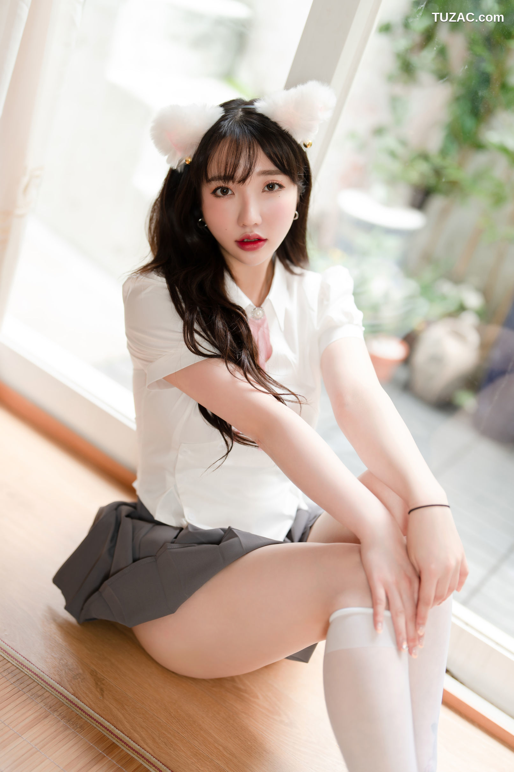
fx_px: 1071
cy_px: 386
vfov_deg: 39.6
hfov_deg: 27.0
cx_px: 257
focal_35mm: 50
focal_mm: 50
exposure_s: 1/200
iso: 80
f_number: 1.4
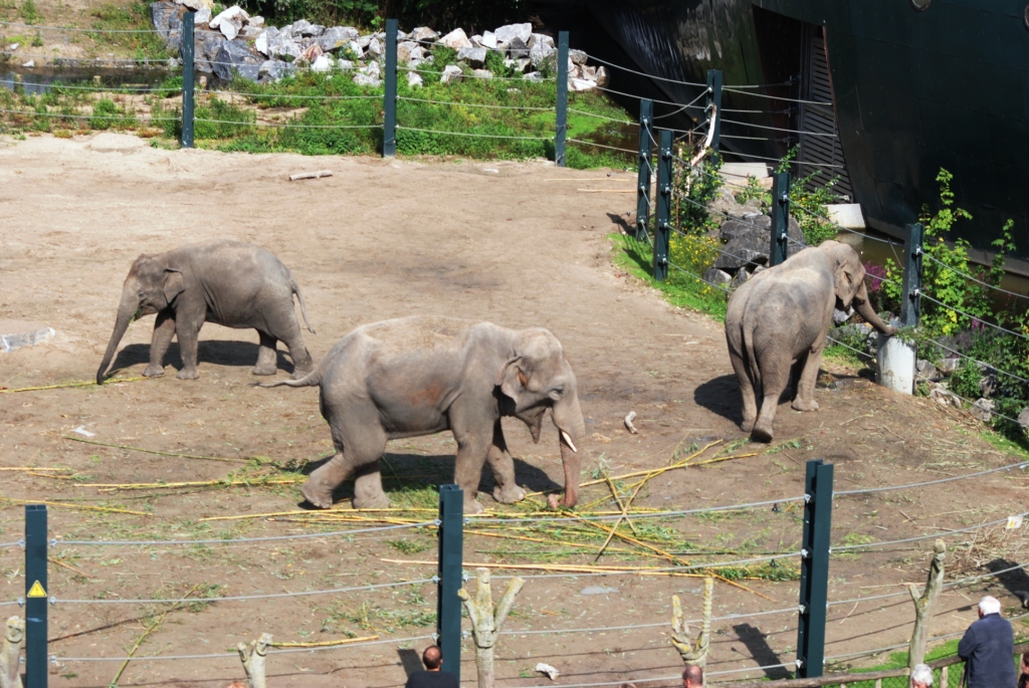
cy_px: 344
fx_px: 3348
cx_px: 514
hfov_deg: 17.5
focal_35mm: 117
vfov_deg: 11.7
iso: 100
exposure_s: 1/500
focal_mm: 78
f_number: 5.6
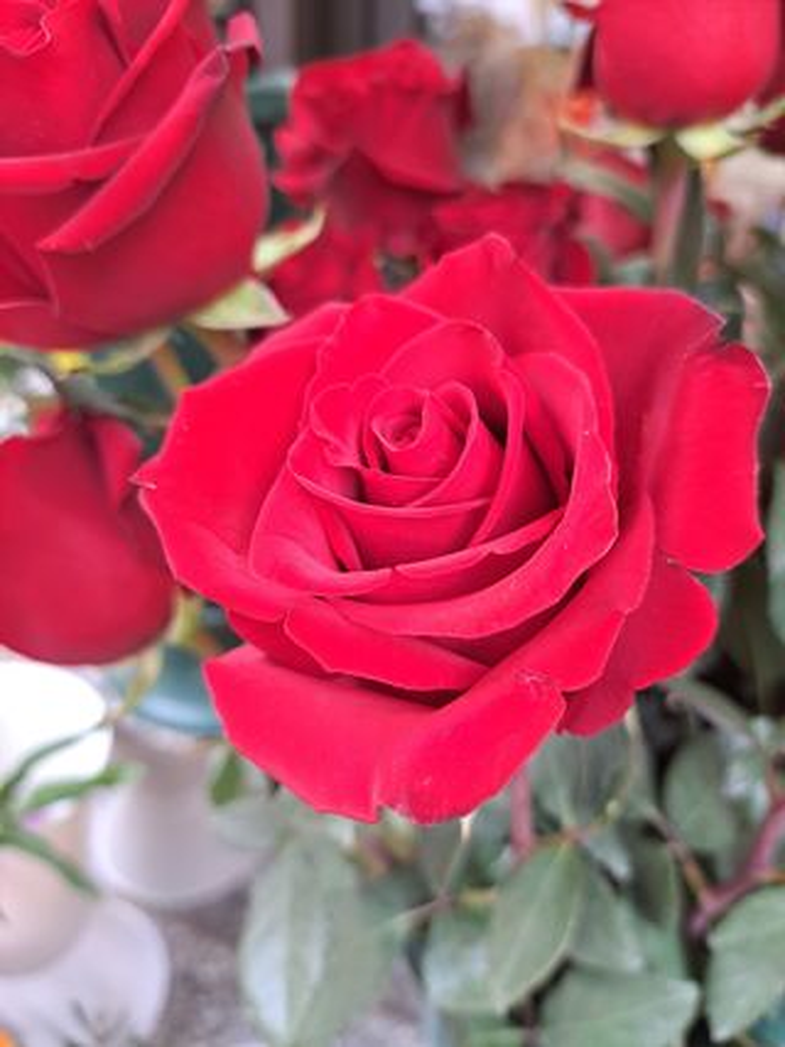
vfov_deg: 71.6
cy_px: 524
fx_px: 726
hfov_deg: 56.8
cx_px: 392
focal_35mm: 24
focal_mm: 5.23
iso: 125
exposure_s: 1/50
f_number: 1.8
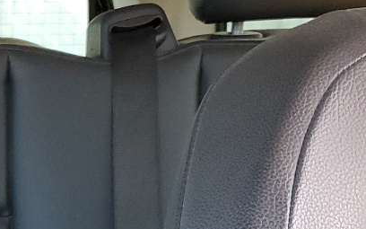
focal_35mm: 108
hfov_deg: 16.8
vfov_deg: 11.8
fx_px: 1077
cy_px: 307
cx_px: -236
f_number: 1.5
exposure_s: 1/60.2
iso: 95
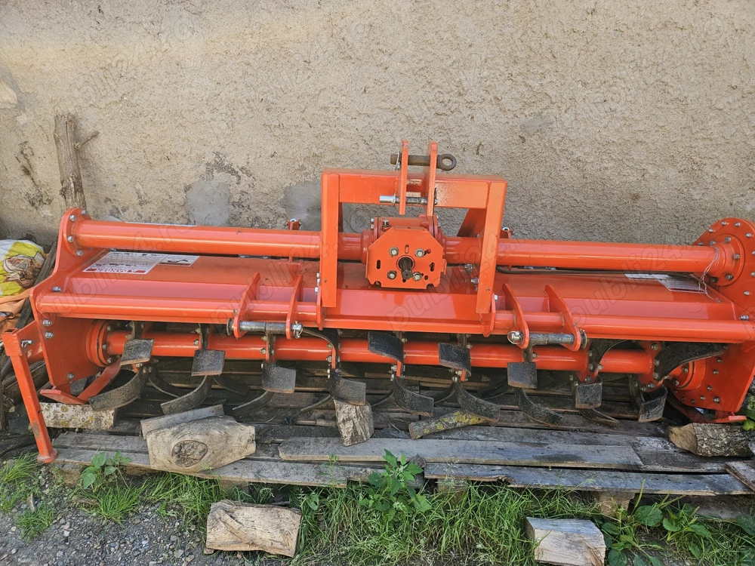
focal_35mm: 23
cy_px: 283
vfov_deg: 58.9
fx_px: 502
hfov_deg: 73.9
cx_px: 378
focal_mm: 5.4
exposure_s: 1/243
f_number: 1.8
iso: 25
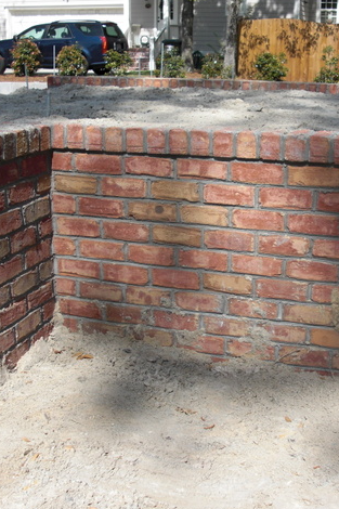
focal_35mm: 51
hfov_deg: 26.4
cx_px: 210
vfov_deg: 38.9
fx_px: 721
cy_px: 254
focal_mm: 6.3
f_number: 2.8
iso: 50
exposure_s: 1/800
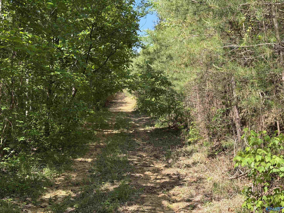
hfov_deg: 39.7
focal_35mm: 48
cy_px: 106
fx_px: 394
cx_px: 142
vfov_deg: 30.3
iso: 80
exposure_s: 1/778
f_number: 1.78
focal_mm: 6.76
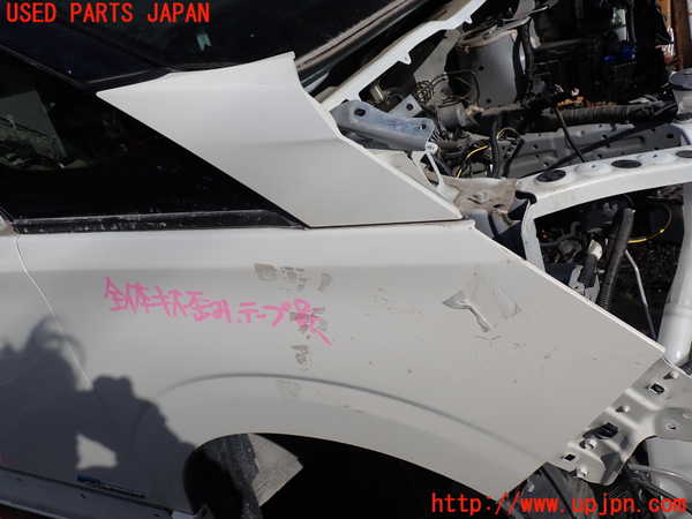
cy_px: 260
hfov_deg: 60.0
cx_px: 346
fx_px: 600
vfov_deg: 46.8
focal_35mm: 30
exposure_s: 1/400
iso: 100
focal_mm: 5.4
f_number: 9
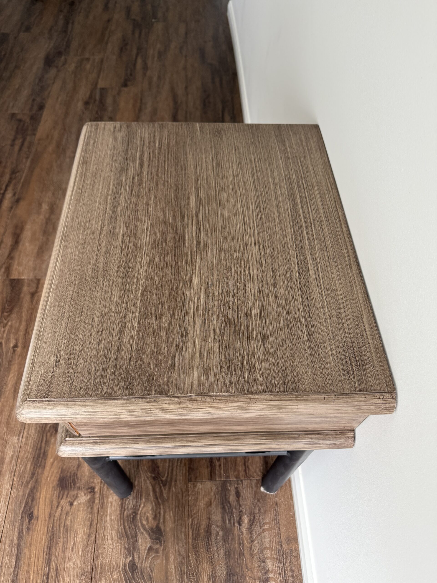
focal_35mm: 24
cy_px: 292
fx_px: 404
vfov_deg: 71.6
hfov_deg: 56.8
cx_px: 218
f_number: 1.78
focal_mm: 6.76
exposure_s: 1/92
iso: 200
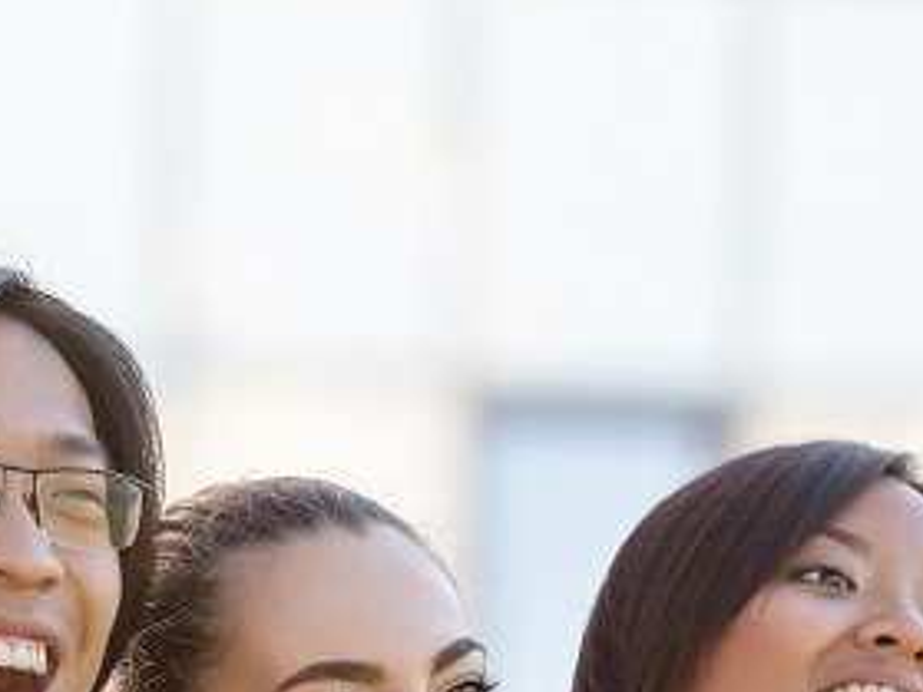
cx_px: -523
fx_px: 17644
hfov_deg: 3.0
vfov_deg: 2.2
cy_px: 970
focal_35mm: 662
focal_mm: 160
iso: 400
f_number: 3.5
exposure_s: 1/250
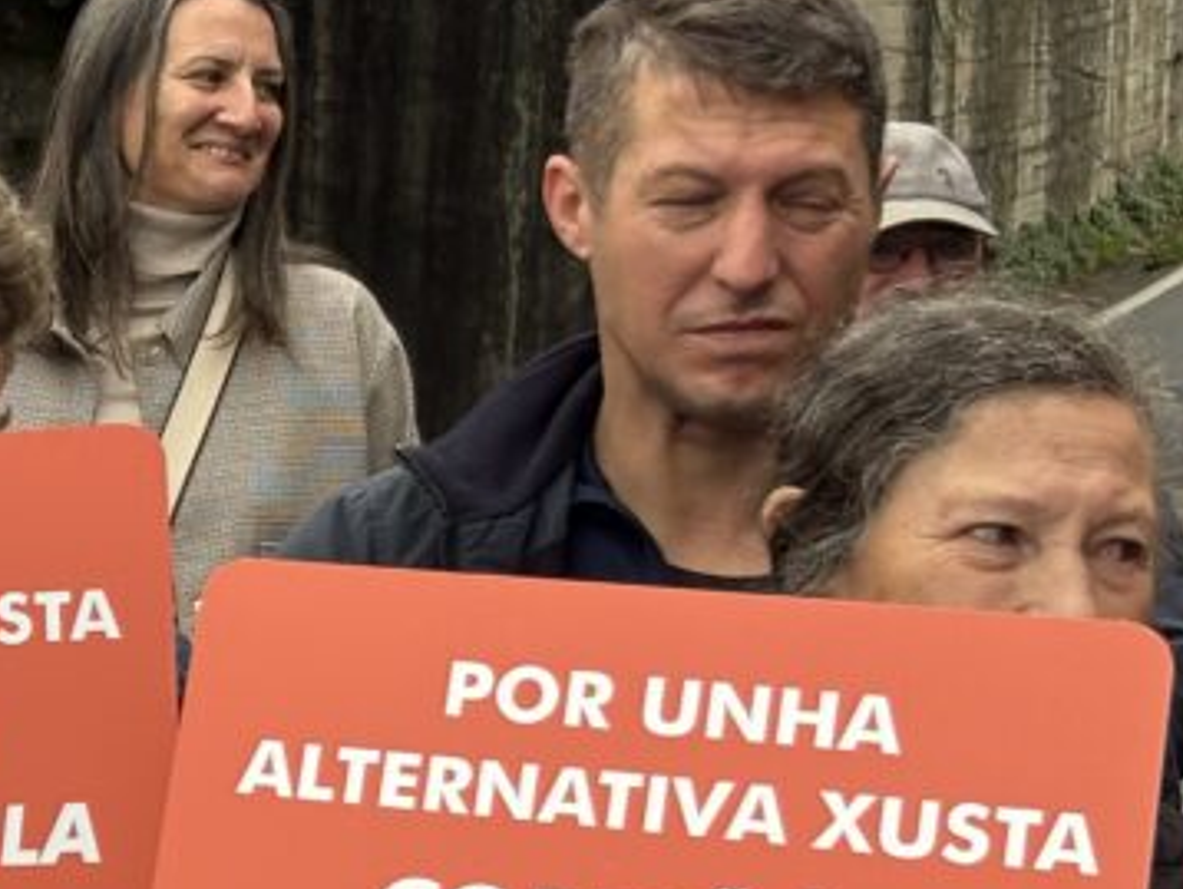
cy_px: 540
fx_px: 5301
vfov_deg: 9.6
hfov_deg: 12.2
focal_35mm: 155
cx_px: -486
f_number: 1.6
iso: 50
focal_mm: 5.96
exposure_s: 1/409
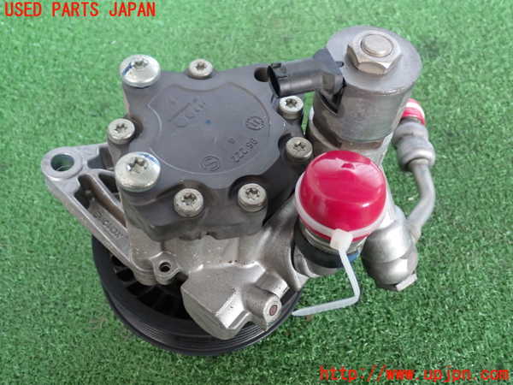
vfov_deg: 37.7
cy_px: 192
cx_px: 256
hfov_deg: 49.0
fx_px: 563
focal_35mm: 38
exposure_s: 1/40
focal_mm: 6.83
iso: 320
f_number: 2.7
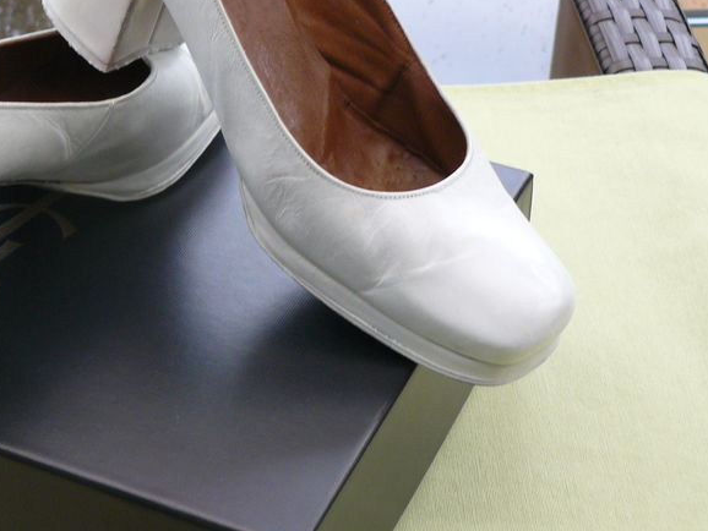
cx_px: 114
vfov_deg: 14.5
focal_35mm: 102
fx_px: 2087
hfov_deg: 19.0
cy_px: 177
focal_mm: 9.8
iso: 125
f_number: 3.2
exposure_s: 1/30
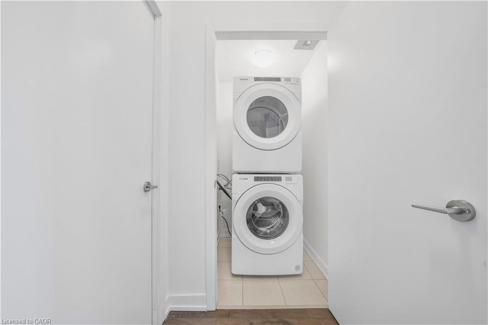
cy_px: 162
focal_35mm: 13
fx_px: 176
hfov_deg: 108.3
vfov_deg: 85.4
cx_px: 244
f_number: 8
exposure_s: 1/5
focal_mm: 13
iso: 400
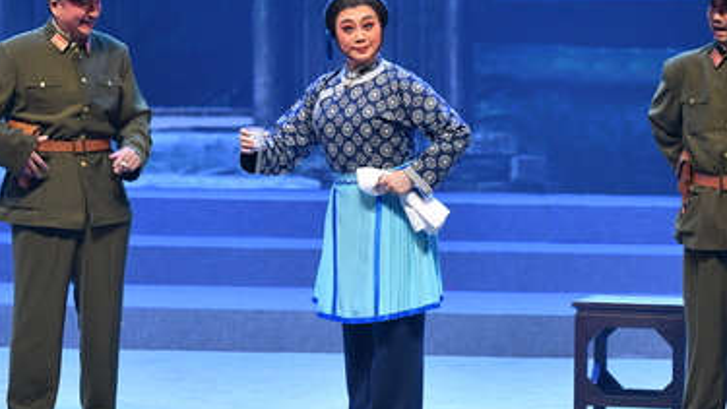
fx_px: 4203
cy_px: 74
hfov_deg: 9.9
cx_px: 349
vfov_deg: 5.6
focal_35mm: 218
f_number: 5.6
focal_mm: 130
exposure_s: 1/125
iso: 1000
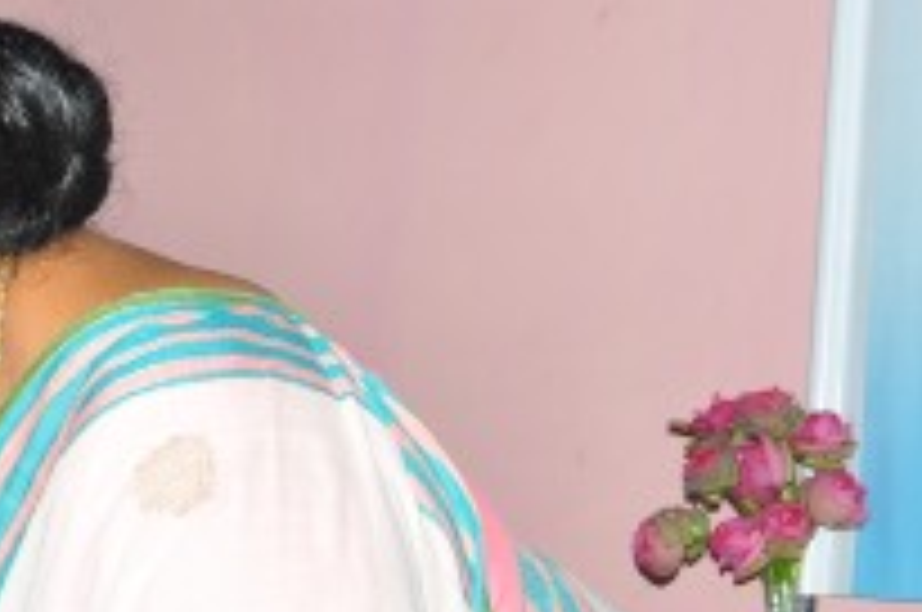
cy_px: 734
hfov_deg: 16.2
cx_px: -76
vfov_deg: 10.9
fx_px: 3145
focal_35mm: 123
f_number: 6.3
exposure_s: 1/160
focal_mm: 28
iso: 320
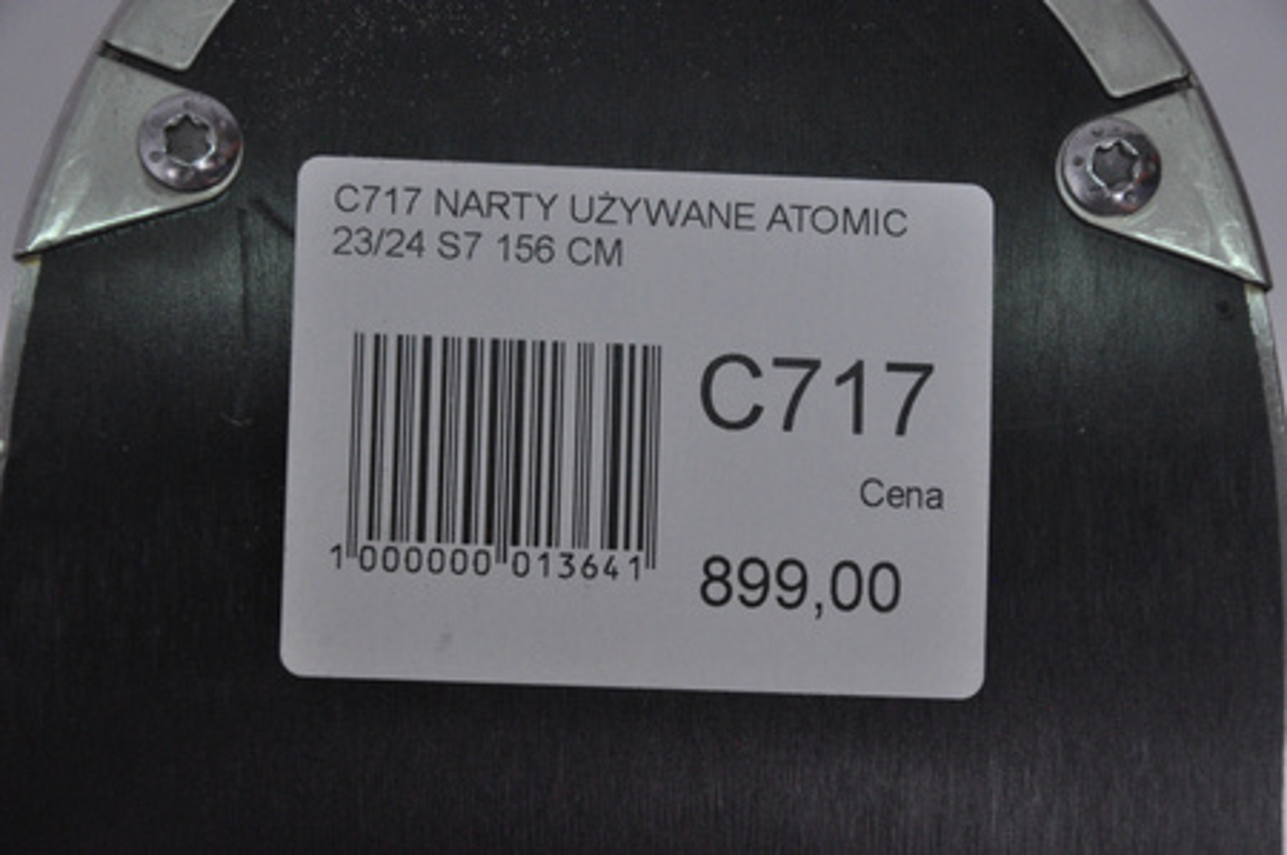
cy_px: 428
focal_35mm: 158
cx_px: 644
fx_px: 5624
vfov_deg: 8.7
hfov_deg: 13.1
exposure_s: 1/125
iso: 3200
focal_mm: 105
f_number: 9.5
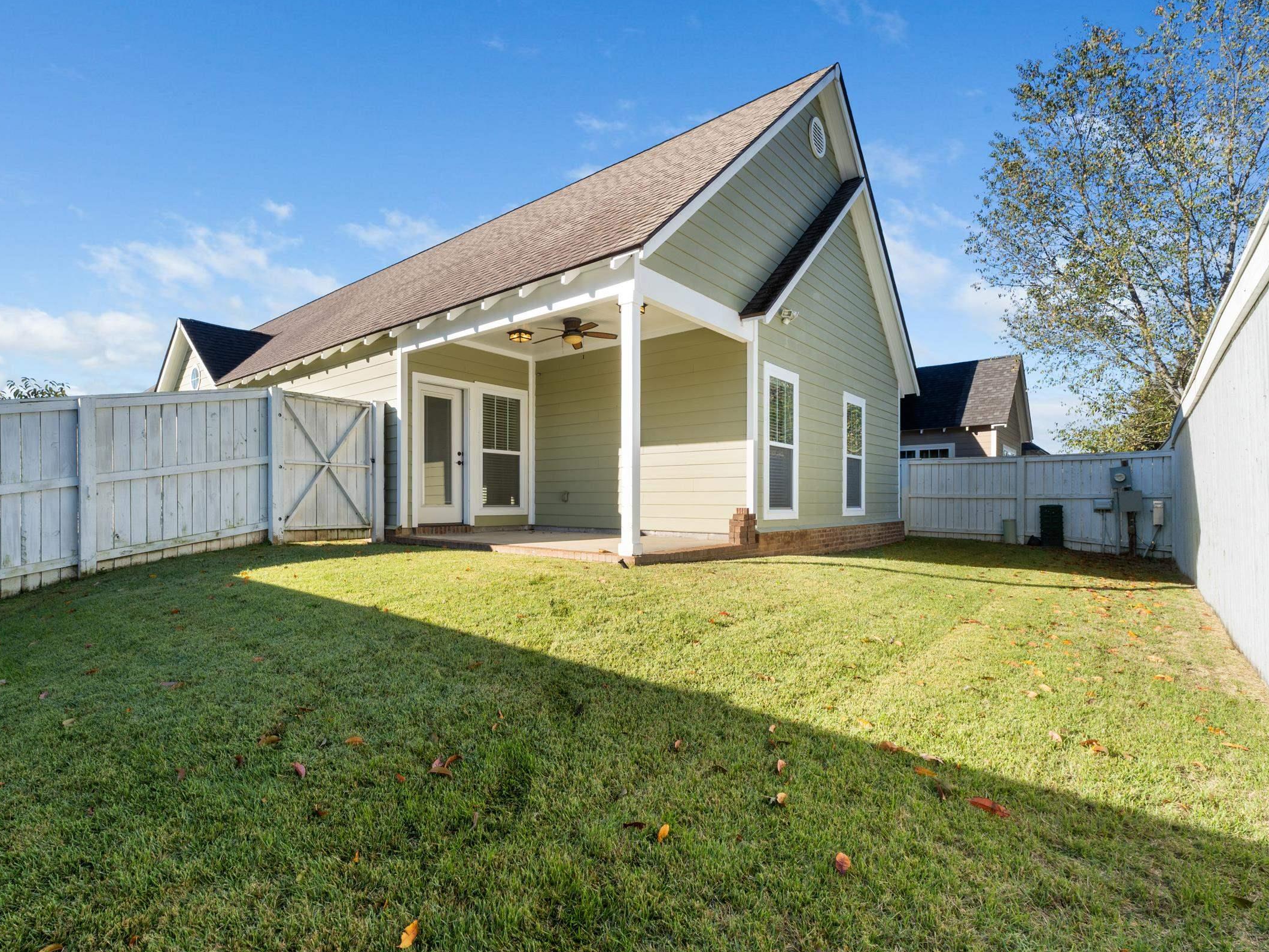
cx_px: 562
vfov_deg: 74.7
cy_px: 495
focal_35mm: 17
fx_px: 623
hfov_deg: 90.6
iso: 200
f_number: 9
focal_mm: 10
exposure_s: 1/60
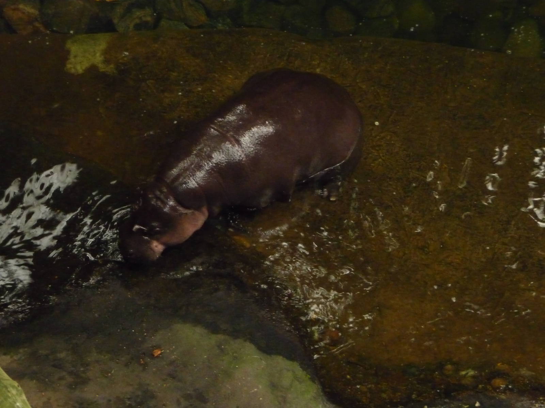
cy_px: 204
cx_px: 272
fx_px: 2015
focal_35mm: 128
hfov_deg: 15.4
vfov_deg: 11.6
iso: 800
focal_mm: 21.8
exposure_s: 1/40
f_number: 4.7
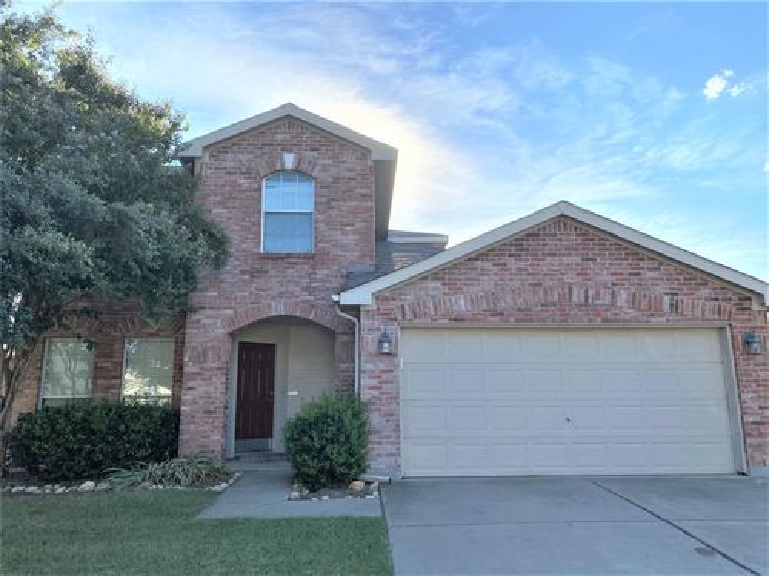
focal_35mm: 26
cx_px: 384
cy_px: 288
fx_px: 578
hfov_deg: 67.3
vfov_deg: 53.1
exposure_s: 1/3846
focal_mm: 4.25
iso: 32
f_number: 1.8
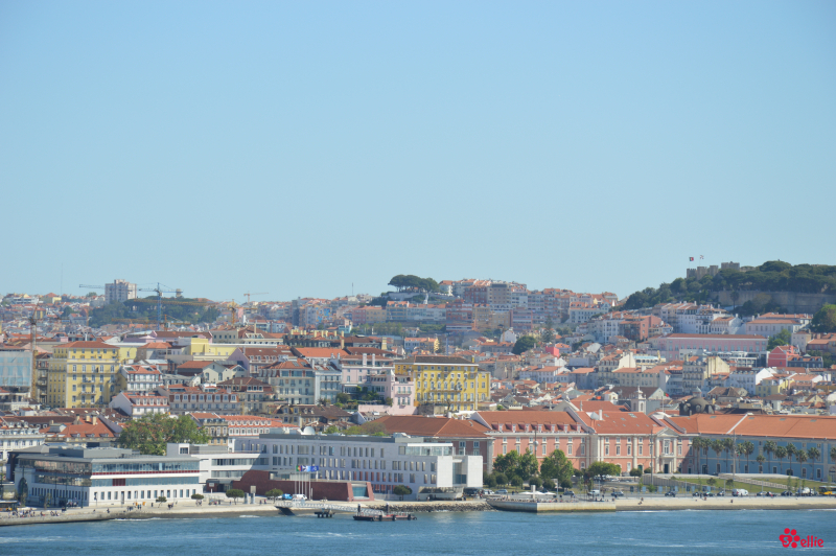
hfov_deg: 13.1
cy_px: 278
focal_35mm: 158
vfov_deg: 8.7
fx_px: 3654
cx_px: 418
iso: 100
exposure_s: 1/250
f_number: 8
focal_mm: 105
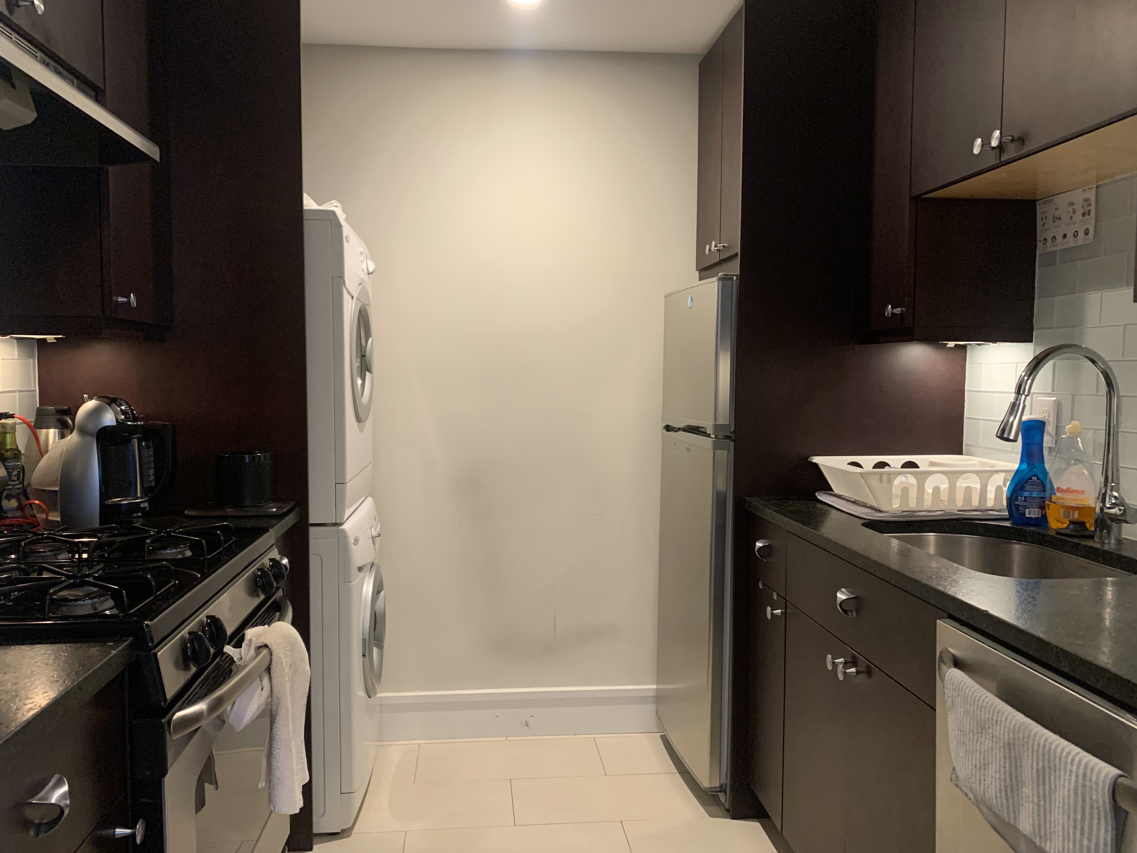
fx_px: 887
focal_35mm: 27
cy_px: 437
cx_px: 560
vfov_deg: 51.3
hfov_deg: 65.3
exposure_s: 1/60
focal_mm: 4.25
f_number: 1.8
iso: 320
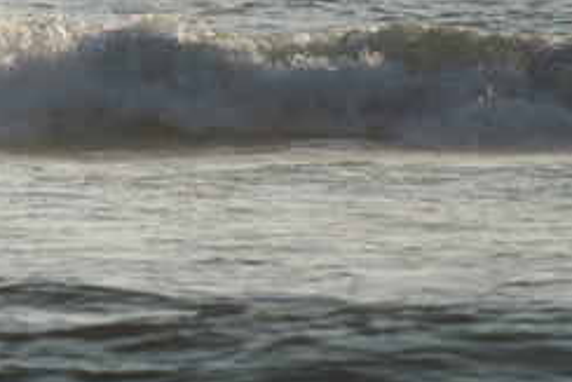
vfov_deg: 1.2
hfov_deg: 1.7
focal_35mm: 1178
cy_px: 63
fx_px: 18727
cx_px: -122
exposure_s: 1/2500
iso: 200
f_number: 5.6
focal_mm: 300
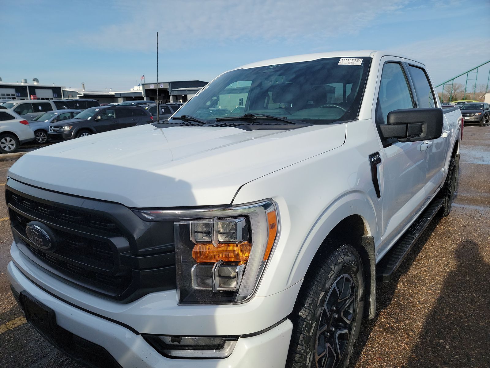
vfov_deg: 56.8
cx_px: 245
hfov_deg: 71.6
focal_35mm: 24
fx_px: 340
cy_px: 184
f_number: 1.8
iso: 50
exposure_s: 1/1144
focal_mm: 6.7
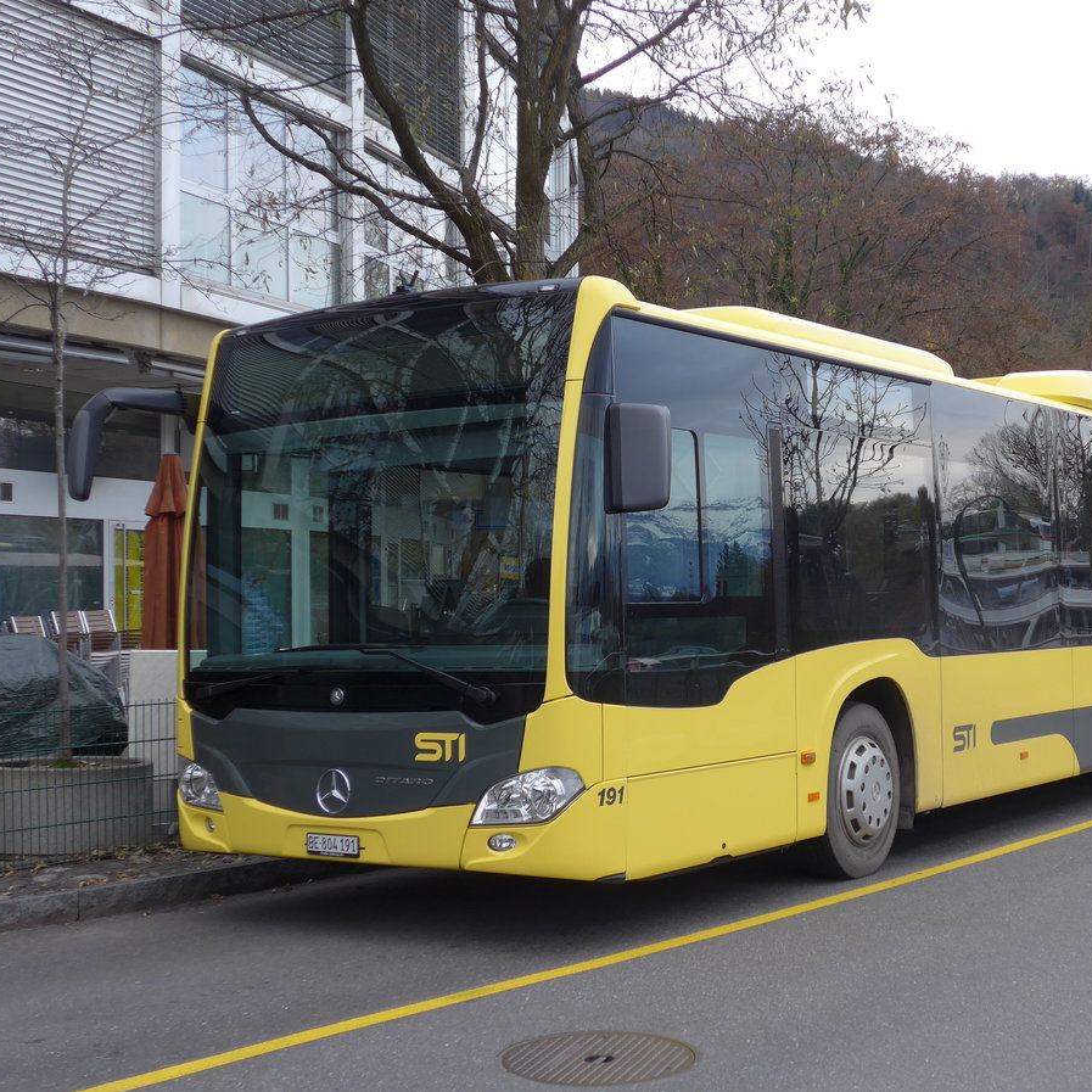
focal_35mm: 52
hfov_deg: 32.6
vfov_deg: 32.8
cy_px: 547
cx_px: 700
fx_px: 1856
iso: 80
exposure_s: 1/160
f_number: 2.8
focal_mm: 9
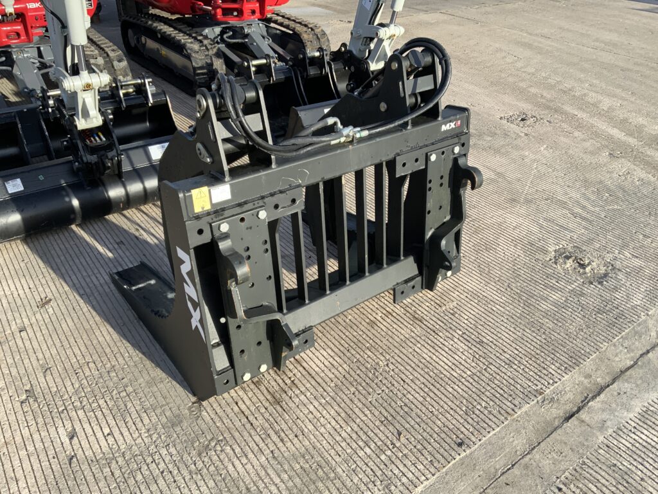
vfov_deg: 48.2
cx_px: 329
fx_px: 551
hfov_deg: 61.7
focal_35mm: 29
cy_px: 247
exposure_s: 1/650
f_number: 1.8
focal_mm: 3
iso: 16
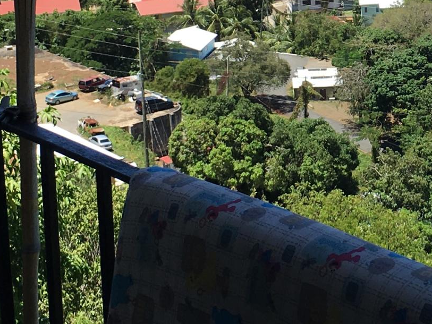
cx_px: 426
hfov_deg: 17.9
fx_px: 1336
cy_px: 8
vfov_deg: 13.7
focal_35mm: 107
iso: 25
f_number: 2.2
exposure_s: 1/1282
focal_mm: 4.15
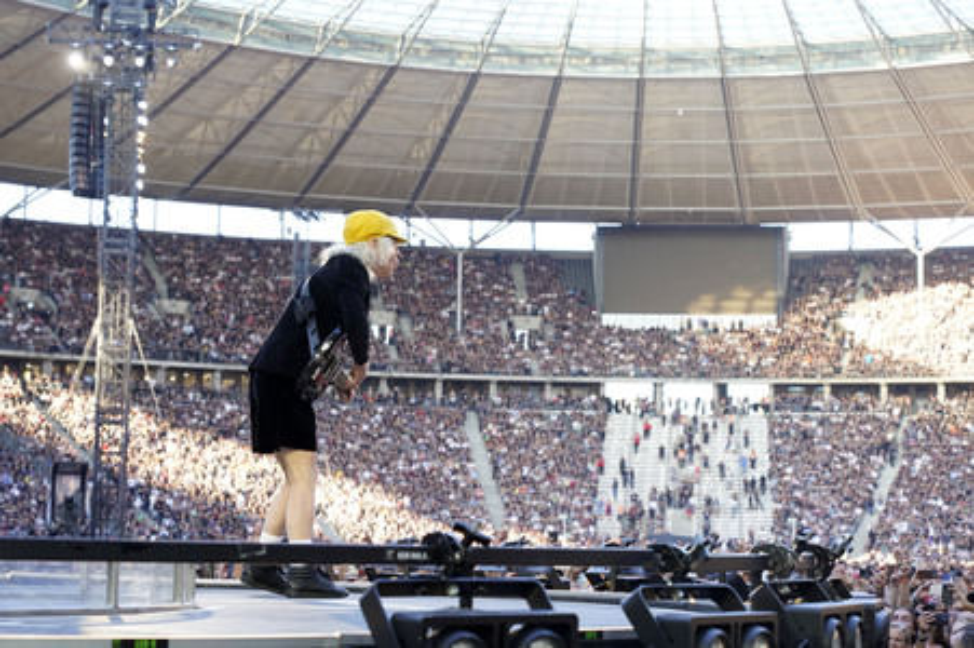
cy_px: 324
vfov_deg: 22.2
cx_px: 487
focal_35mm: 61
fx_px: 1649
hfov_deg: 32.9
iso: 1600
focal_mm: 61
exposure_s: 1/400
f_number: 5
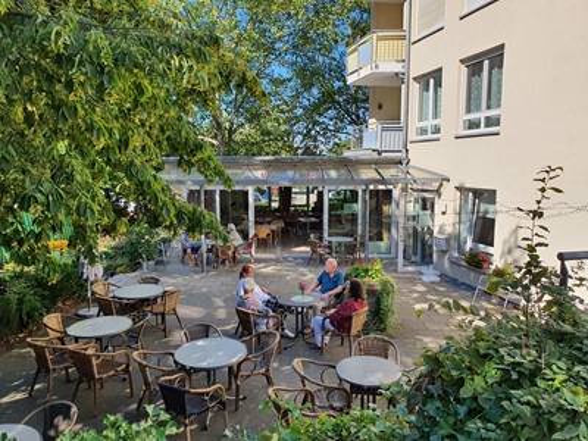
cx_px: 294
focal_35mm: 26
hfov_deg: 67.3
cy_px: 220
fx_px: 442
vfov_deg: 53.1
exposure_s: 1/806
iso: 50
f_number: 2.4
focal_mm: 4.3
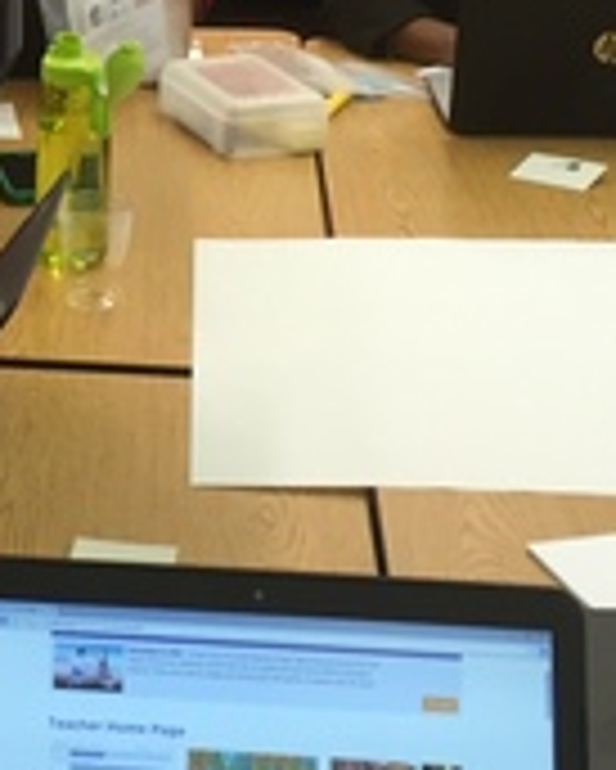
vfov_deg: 17.8
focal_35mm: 106
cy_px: 41
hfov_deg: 14.1
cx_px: -117
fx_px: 2413
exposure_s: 1/30
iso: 80
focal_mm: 4.15
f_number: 2.2
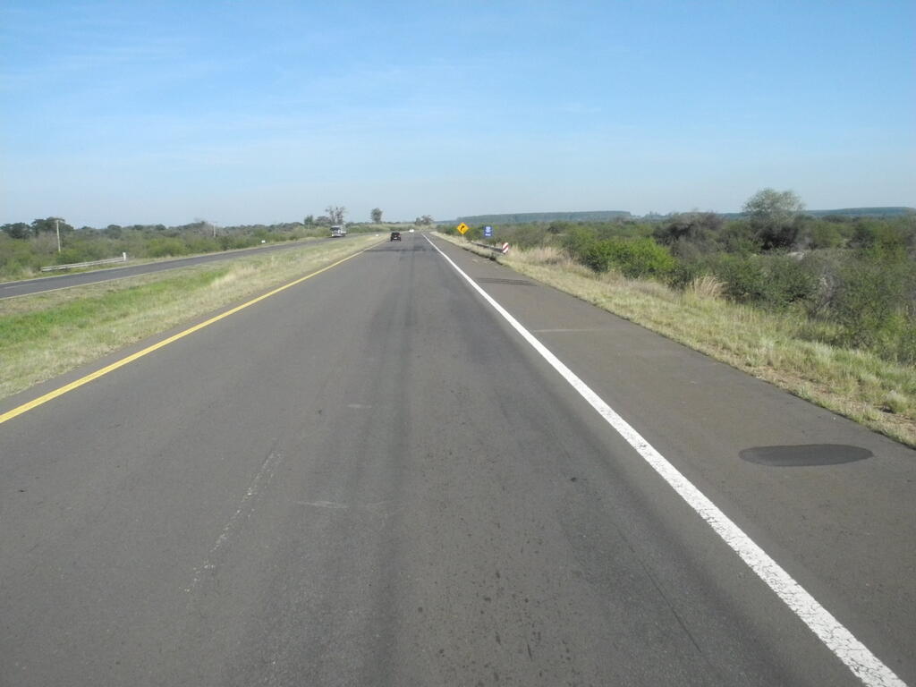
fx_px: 741
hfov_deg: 63.4
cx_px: 458
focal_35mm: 28
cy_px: 344
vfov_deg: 49.7
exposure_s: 1/2000
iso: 800
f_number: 6.3
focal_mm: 6
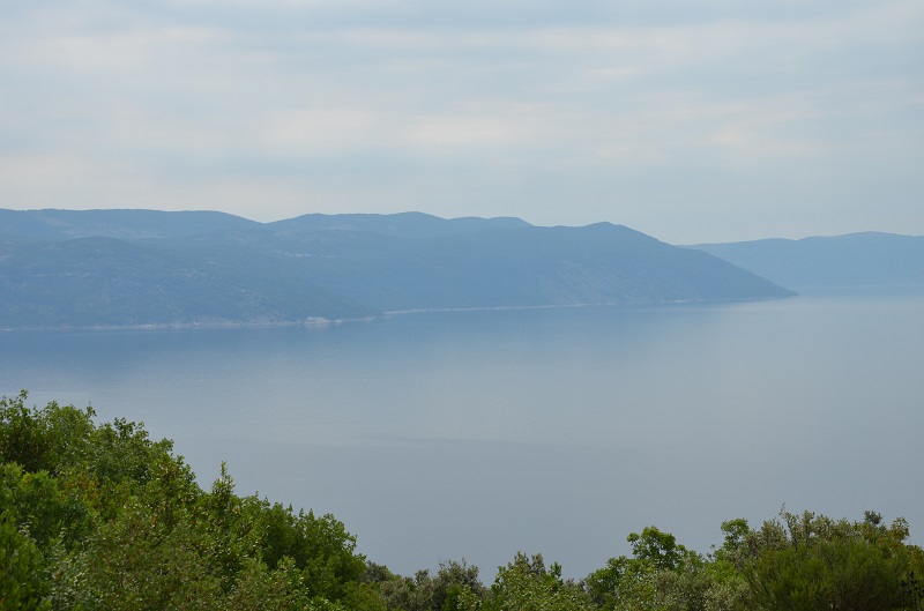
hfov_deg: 32.0
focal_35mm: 63
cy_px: 306
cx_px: 462
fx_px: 1613
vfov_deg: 21.5
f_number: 9
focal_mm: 42
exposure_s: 1/320
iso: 100
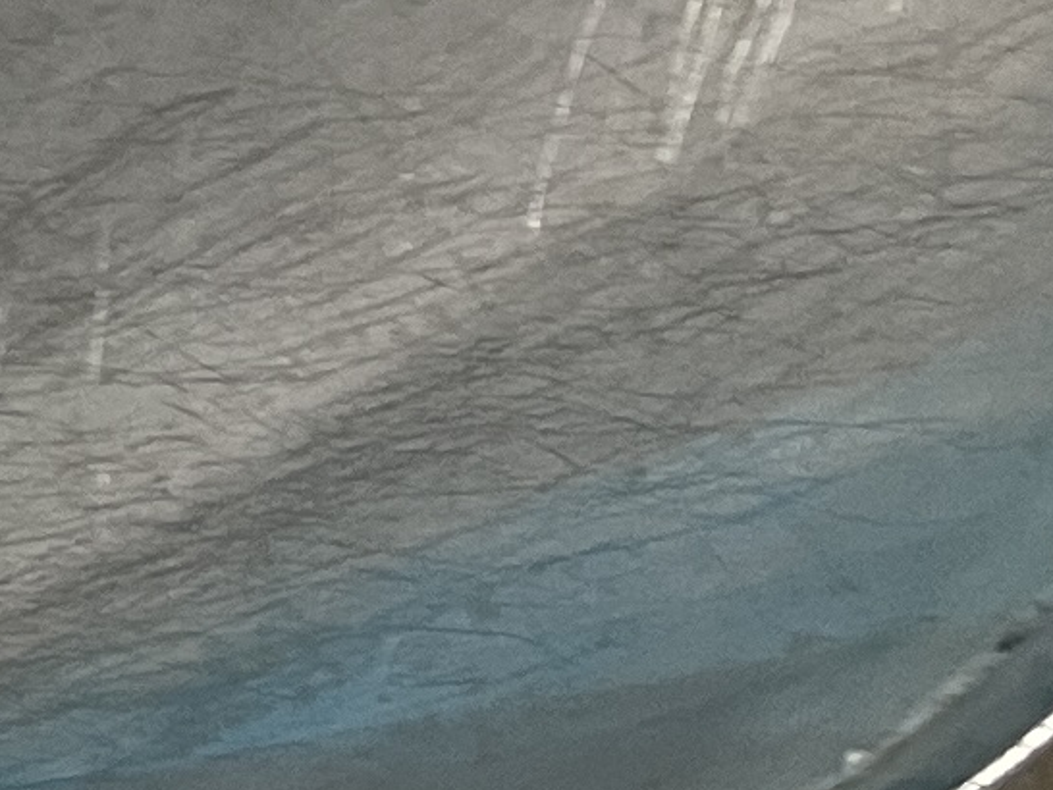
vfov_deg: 7.6
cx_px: -1551
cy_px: -432
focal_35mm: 192
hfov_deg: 9.2
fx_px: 5843
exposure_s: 1/60
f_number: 1.6
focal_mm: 5.1
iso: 80
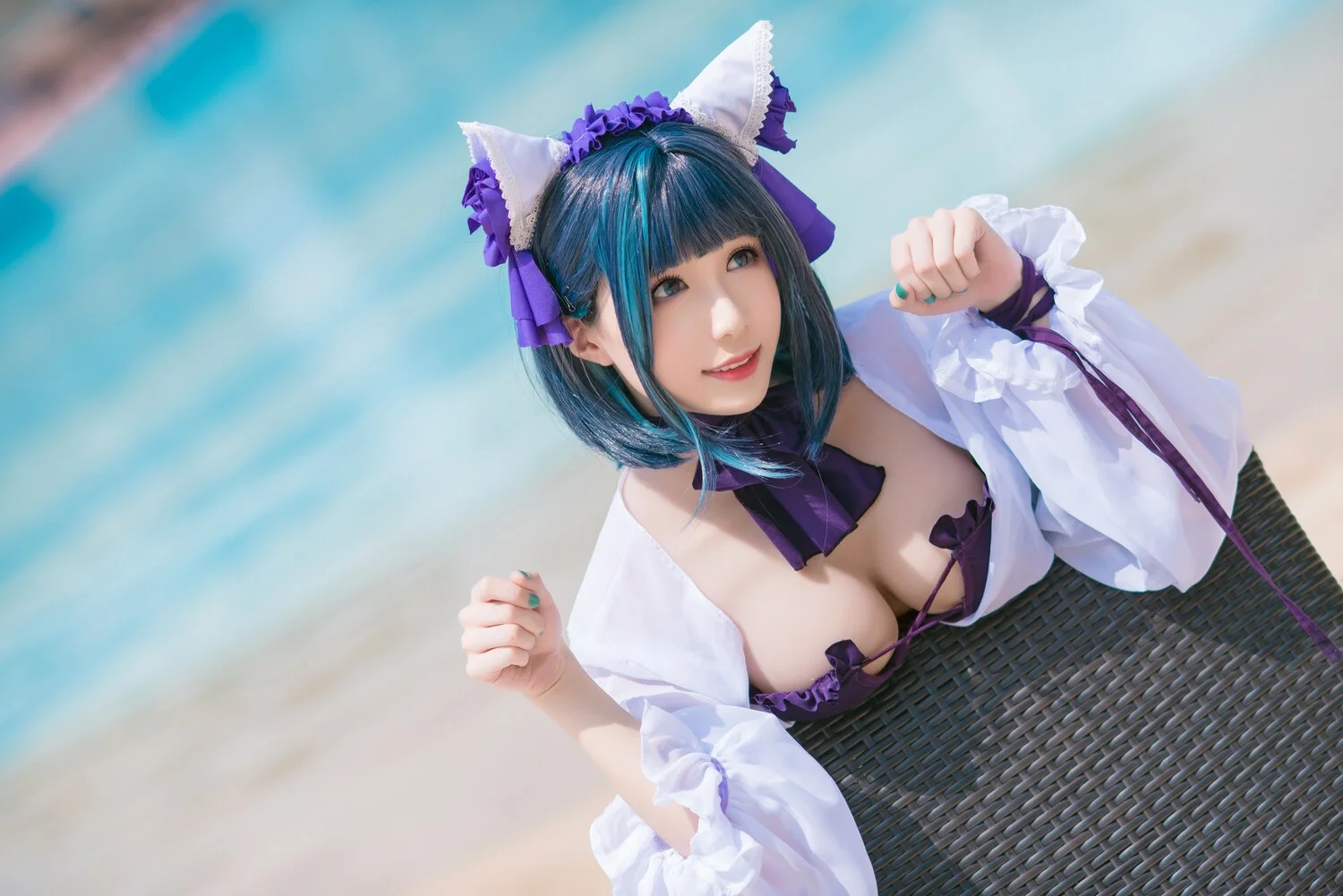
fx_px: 5037
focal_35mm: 135
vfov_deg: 10.2
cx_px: 672
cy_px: 448
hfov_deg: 15.2
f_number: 3.5
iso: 100
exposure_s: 1/2000
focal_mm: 135
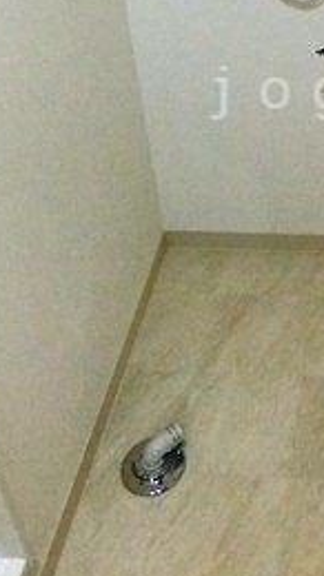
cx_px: 362
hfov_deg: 22.1
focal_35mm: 51
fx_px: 780
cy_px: 93
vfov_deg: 38.6
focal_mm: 4.06
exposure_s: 1/250
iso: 1600
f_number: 2.7
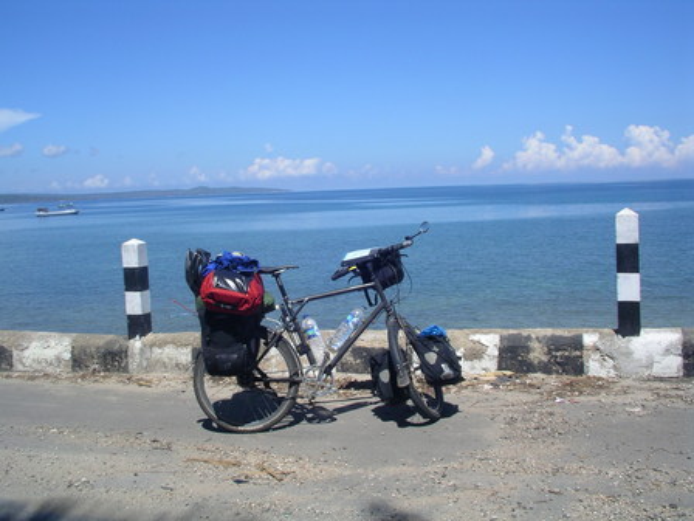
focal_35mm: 37
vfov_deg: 38.7
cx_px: 347
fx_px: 742
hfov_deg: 50.1
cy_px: 260
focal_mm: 5.7
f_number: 6.9
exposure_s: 1/200
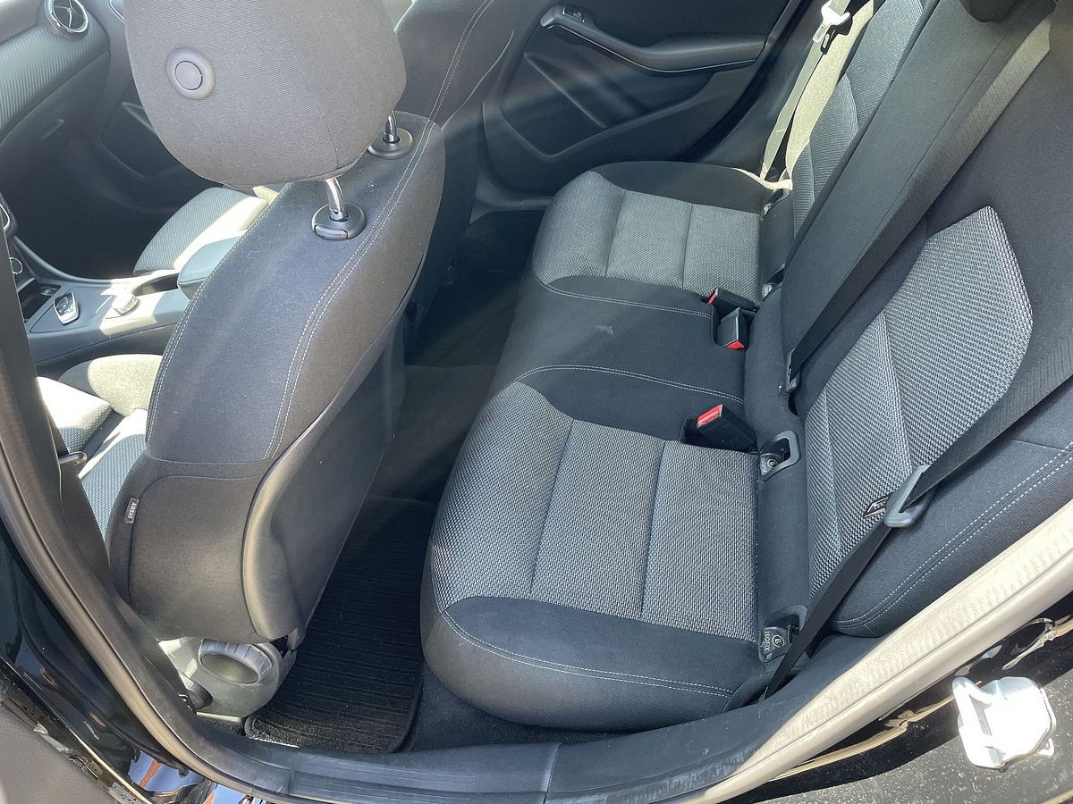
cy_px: 402
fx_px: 806
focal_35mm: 26
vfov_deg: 53.1
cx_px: 536
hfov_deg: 67.3
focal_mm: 4.2
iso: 125
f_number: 1.6
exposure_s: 1/110
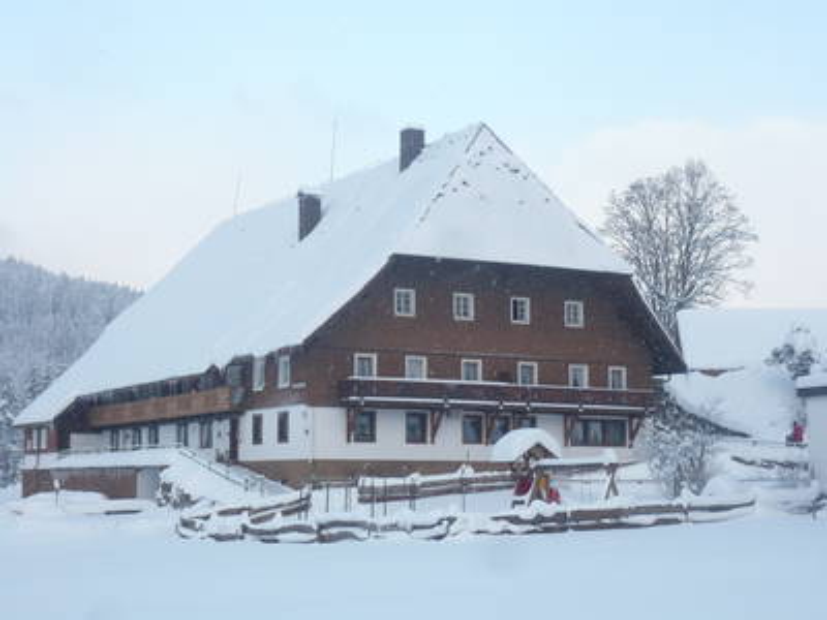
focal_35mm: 63
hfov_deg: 30.7
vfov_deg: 23.3
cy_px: 310
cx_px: 414
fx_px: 1505
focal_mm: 10.3
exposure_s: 1/160
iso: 100
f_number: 4.3
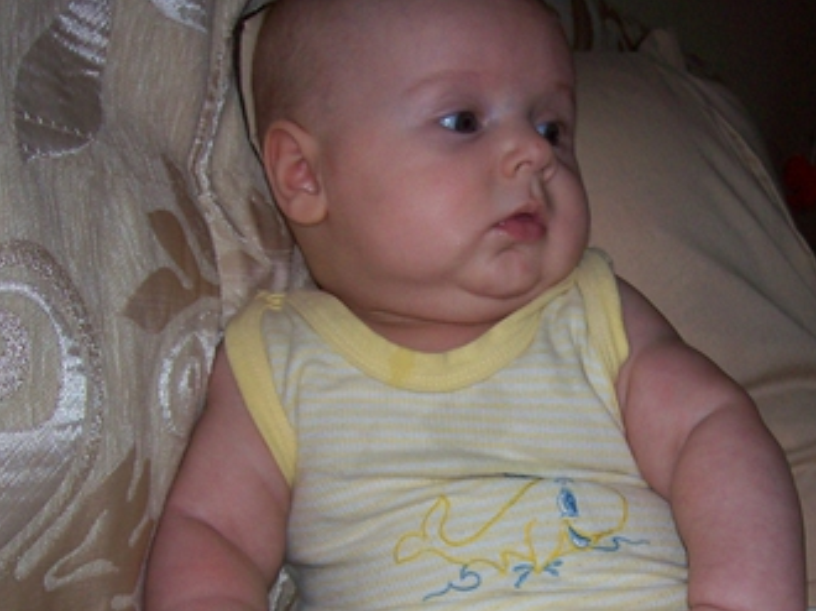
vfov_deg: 24.1
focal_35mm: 60
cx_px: 542
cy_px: 453
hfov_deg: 32.0
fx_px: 1413
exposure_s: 1/64
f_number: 2.7
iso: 80
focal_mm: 6
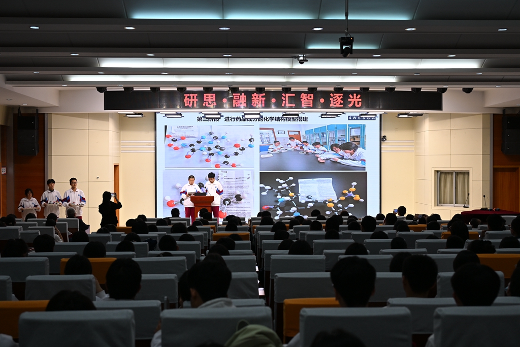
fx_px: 636
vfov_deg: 30.5
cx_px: 260
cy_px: 174
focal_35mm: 44
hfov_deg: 44.5
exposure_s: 1/125
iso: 500
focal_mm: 44
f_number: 4
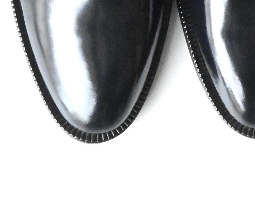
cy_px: -109
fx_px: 1132
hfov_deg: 12.8
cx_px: 173
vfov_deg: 10.0
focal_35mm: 150
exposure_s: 1/640
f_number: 13
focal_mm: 40
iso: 12800
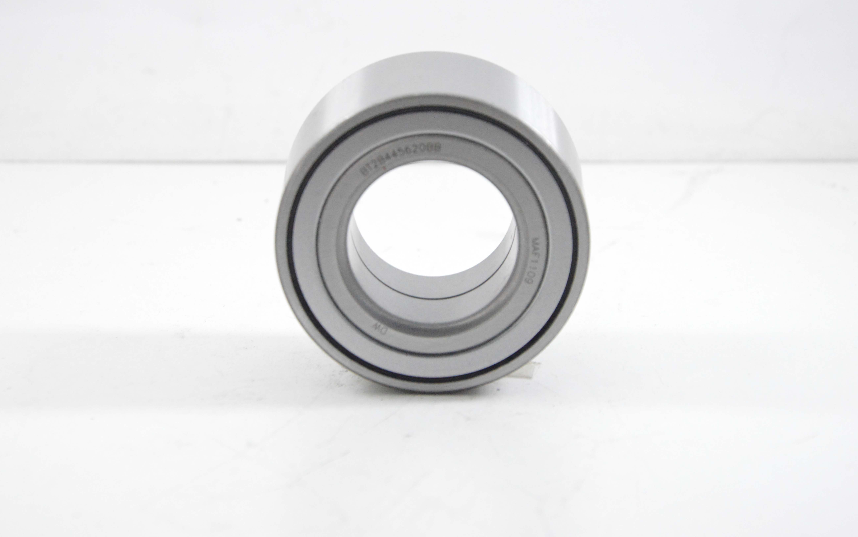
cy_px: 226
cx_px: 424
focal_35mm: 133
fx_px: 3100
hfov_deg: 15.8
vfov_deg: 9.9
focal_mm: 75
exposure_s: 1/100
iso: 3200
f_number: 7.1
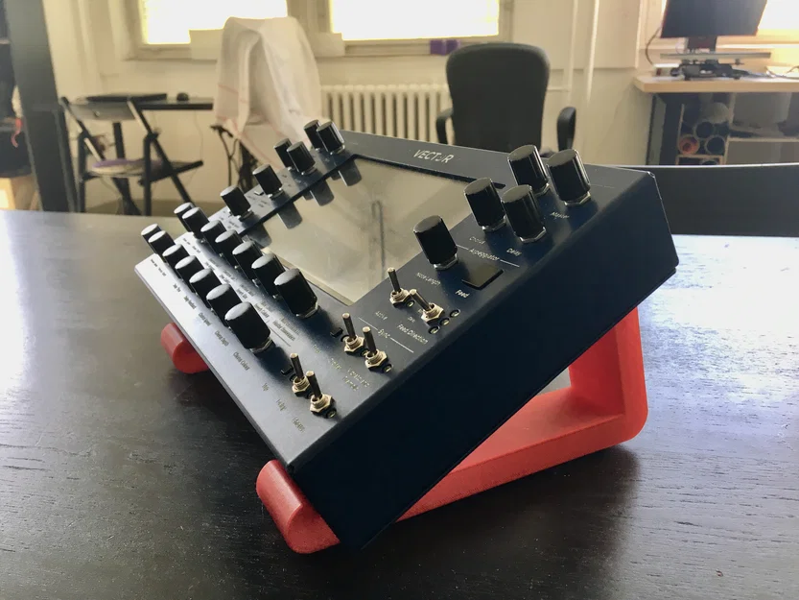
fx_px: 669
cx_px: 400
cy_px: 300
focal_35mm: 29
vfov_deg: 48.2
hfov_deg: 61.7
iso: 25
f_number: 2.2
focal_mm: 4.15
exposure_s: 1/33
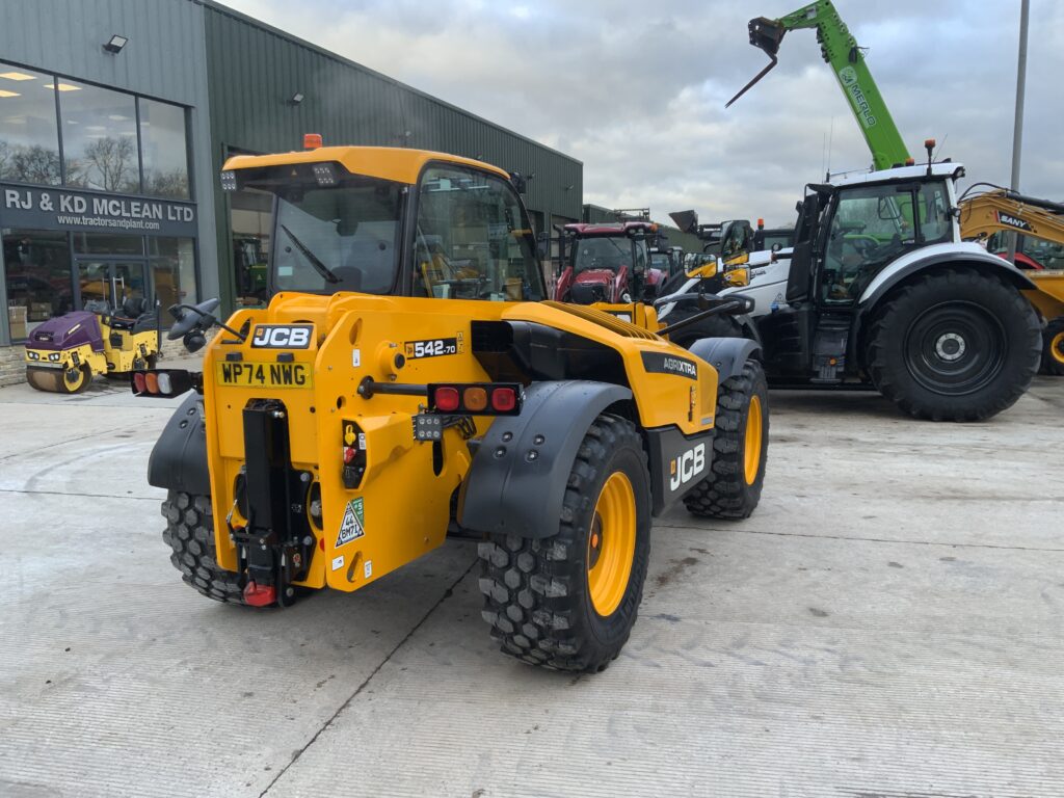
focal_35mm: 29
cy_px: 399
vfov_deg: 48.2
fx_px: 891
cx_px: 532
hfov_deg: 61.7
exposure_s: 1/122
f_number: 1.8
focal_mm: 3
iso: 25
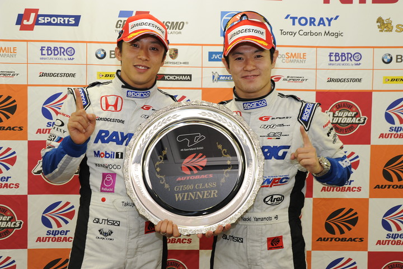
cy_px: 134
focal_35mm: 44
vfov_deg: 30.5
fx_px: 493
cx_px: 202
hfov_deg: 44.5
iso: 800
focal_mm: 44
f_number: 5.6
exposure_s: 1/60
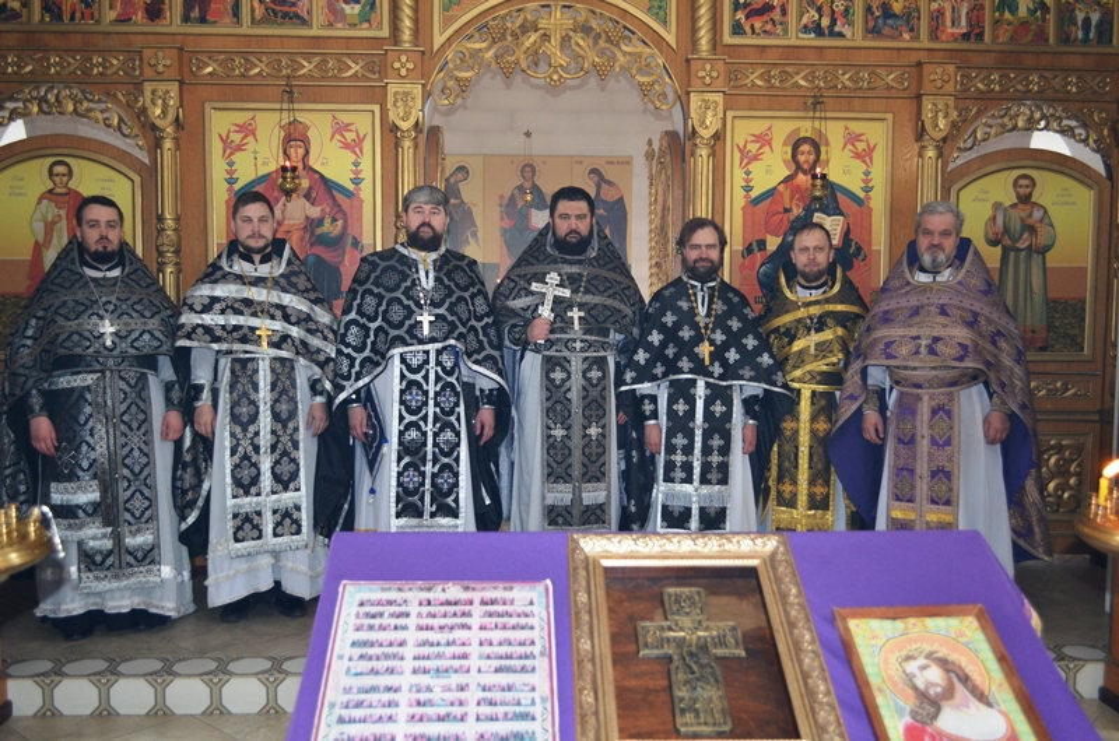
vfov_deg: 36.7
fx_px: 1117
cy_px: 370
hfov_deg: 53.2
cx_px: 560
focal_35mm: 36
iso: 800
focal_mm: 24
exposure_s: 1/60
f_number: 4
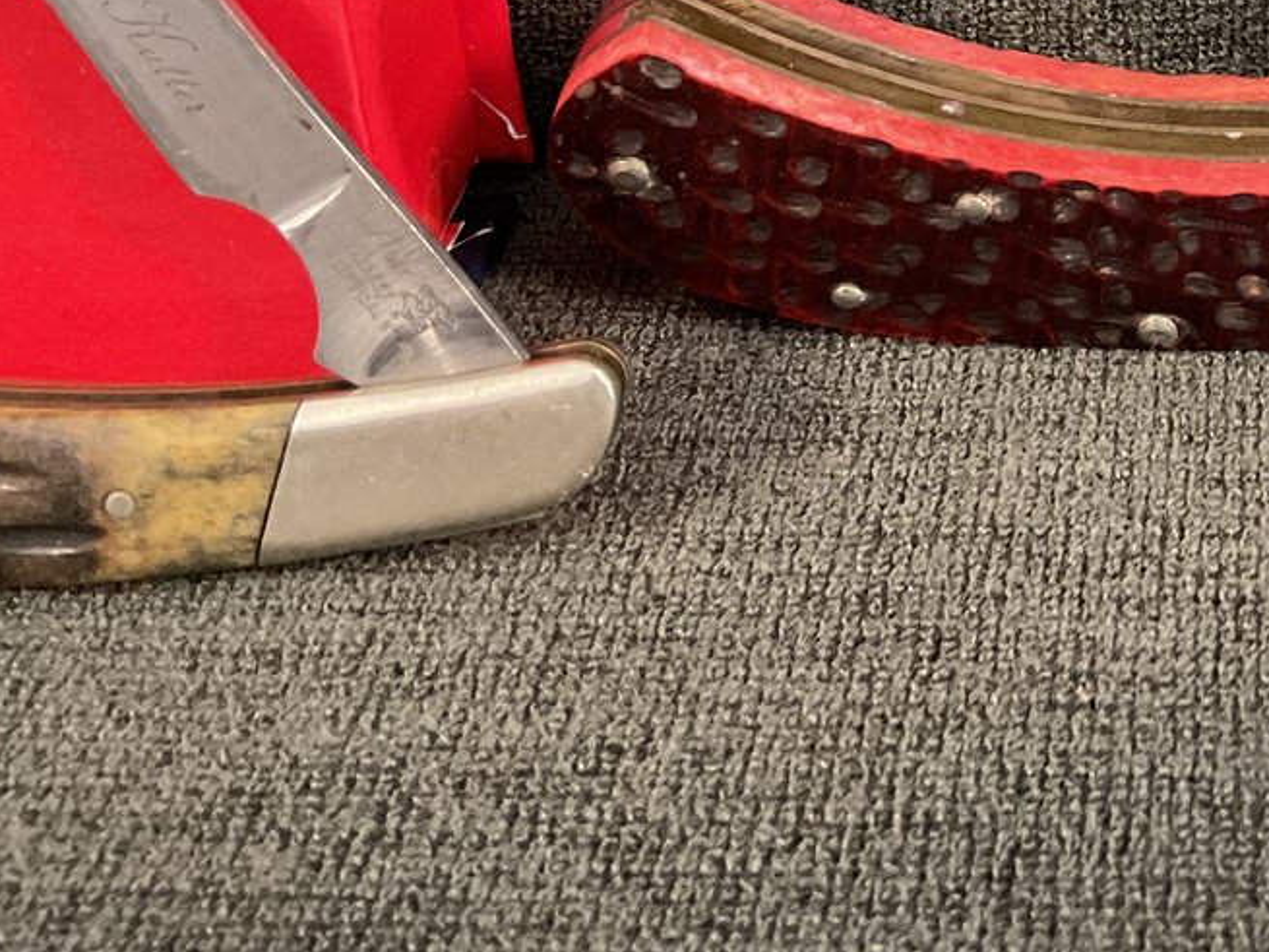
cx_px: 1326
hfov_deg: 27.0
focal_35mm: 67
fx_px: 2456
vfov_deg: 21.0
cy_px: -40
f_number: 1.8
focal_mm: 3
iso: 400
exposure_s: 1/30
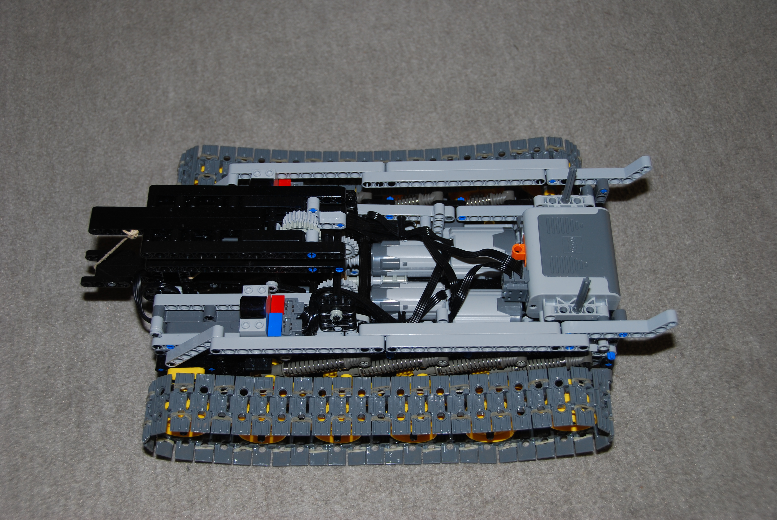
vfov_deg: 28.2
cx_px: 388
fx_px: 1037
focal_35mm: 48
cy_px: 260
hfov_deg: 41.1
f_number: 4.2
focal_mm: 32
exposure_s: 1/60
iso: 100
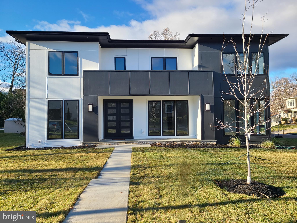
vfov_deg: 53.1
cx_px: 148
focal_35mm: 26
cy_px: 112
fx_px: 223
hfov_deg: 67.3
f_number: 1.8
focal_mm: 5.4
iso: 40
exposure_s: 1/744
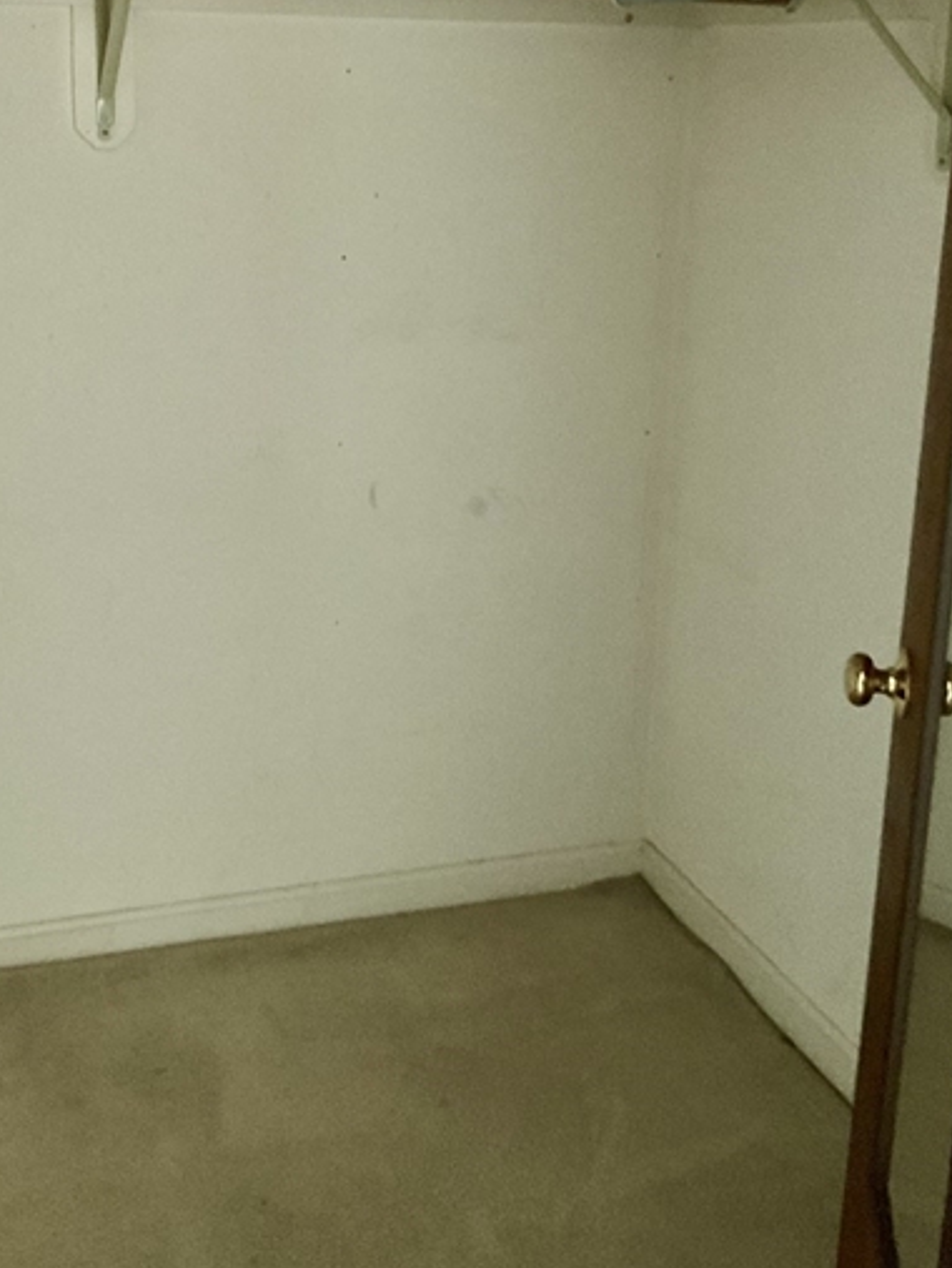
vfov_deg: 42.3
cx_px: 343
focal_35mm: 44
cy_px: 406
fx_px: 1612
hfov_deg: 32.7
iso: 320
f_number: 1.8
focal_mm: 3
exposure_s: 1/40
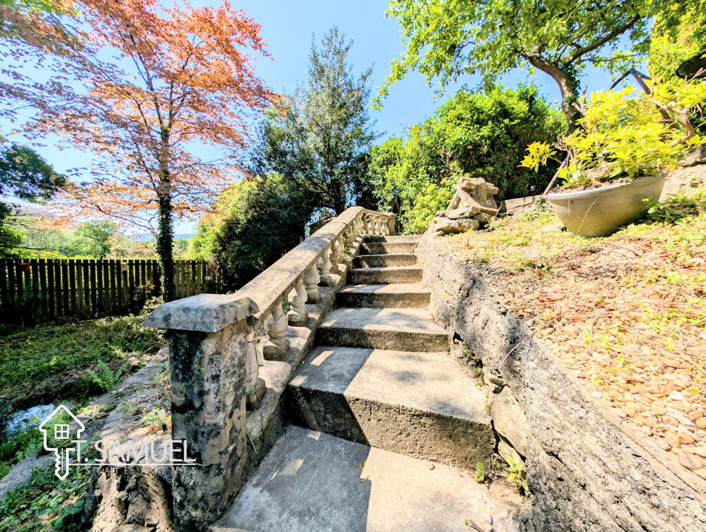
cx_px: 353
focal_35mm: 12
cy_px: 266
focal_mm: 2.23
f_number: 1.95
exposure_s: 1/1302
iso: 35
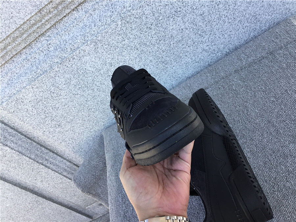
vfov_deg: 45.4
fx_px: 265
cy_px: 111
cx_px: 148
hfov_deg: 58.4
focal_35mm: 31
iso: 25
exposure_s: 1/237
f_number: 2.4
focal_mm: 3.3
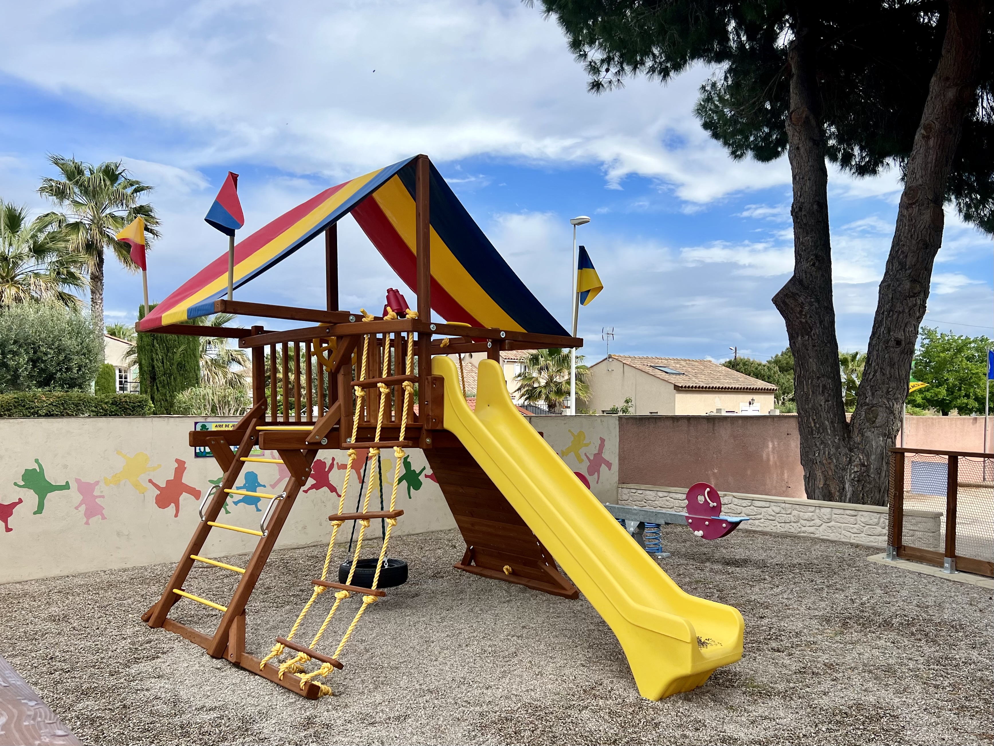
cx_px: 497
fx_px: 747
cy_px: 373
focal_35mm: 26
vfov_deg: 53.1
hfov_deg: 67.3
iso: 50
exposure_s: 1/3831
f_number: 1.5
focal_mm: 5.7
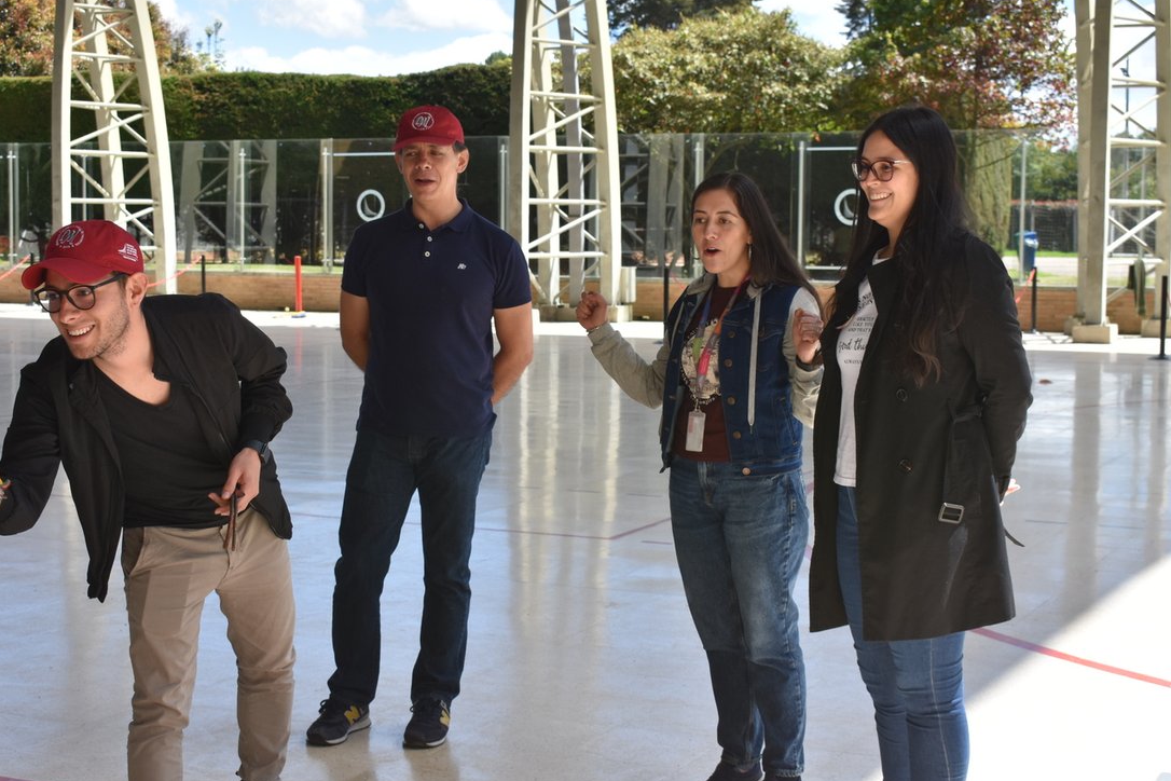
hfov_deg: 31.9
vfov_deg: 21.6
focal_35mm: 63
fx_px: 2049
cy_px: 389
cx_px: 542
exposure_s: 1/500
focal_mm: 38
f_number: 8
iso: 360
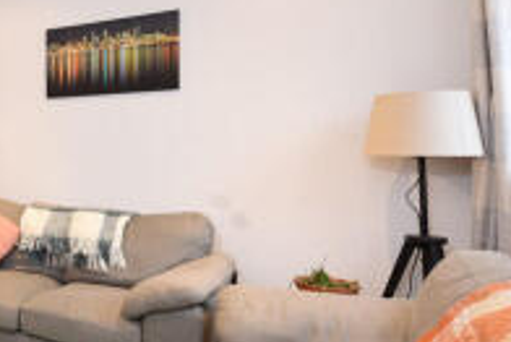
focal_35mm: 34
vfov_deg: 38.9
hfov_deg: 43.2
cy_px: 150
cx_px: -52
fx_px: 483
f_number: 7.1
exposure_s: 1/10
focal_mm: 14
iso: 800
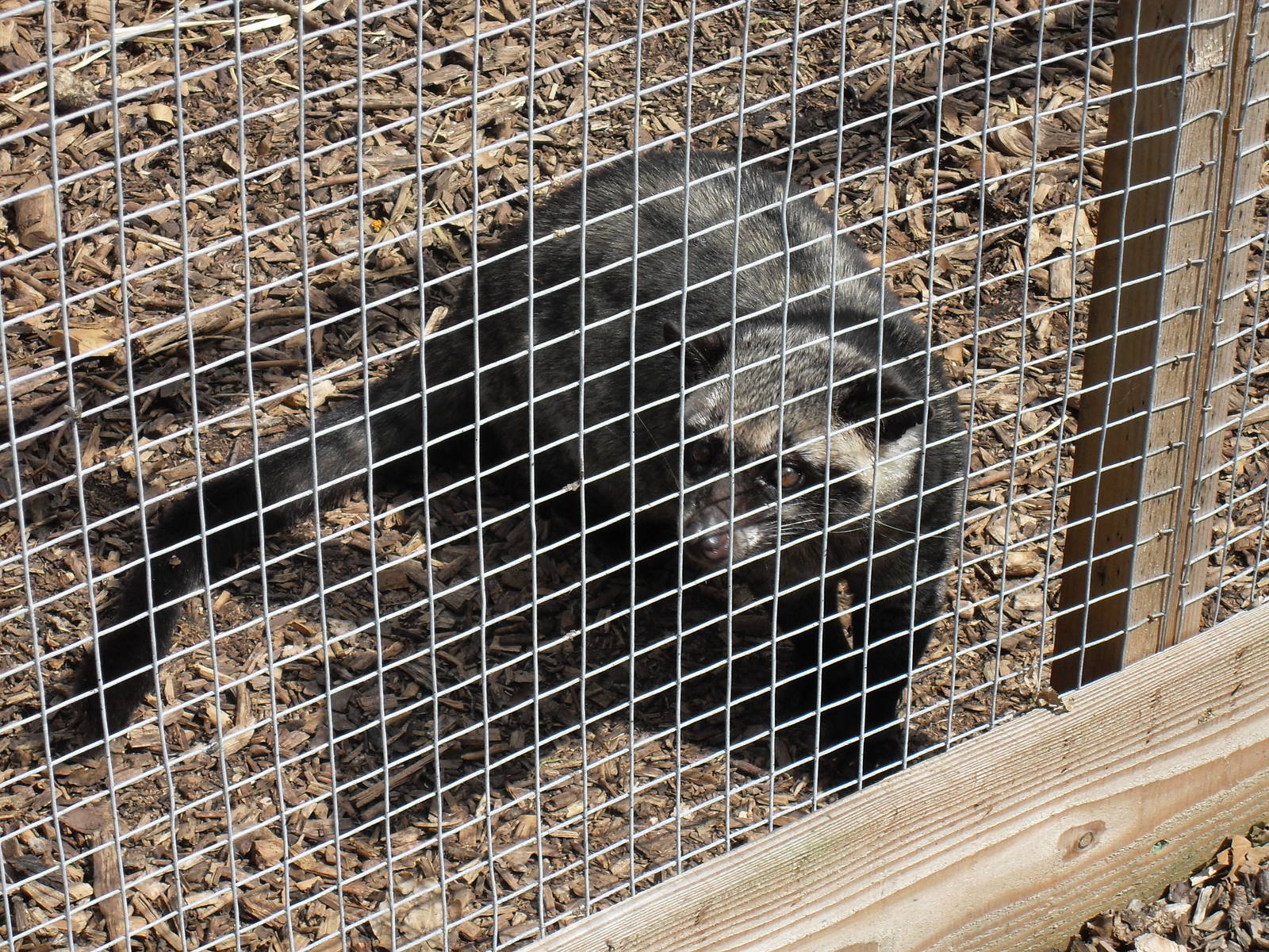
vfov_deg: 13.3
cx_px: 634
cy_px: 476
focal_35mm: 111
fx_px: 4069
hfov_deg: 17.7
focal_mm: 18.1
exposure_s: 1/250
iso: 80
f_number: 5.2
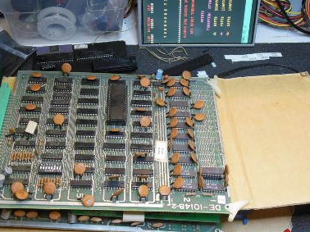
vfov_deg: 28.5
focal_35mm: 51
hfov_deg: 37.5
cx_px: 148
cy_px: 114
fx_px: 456
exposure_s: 1/30
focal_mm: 7.7
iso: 400
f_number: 3.8
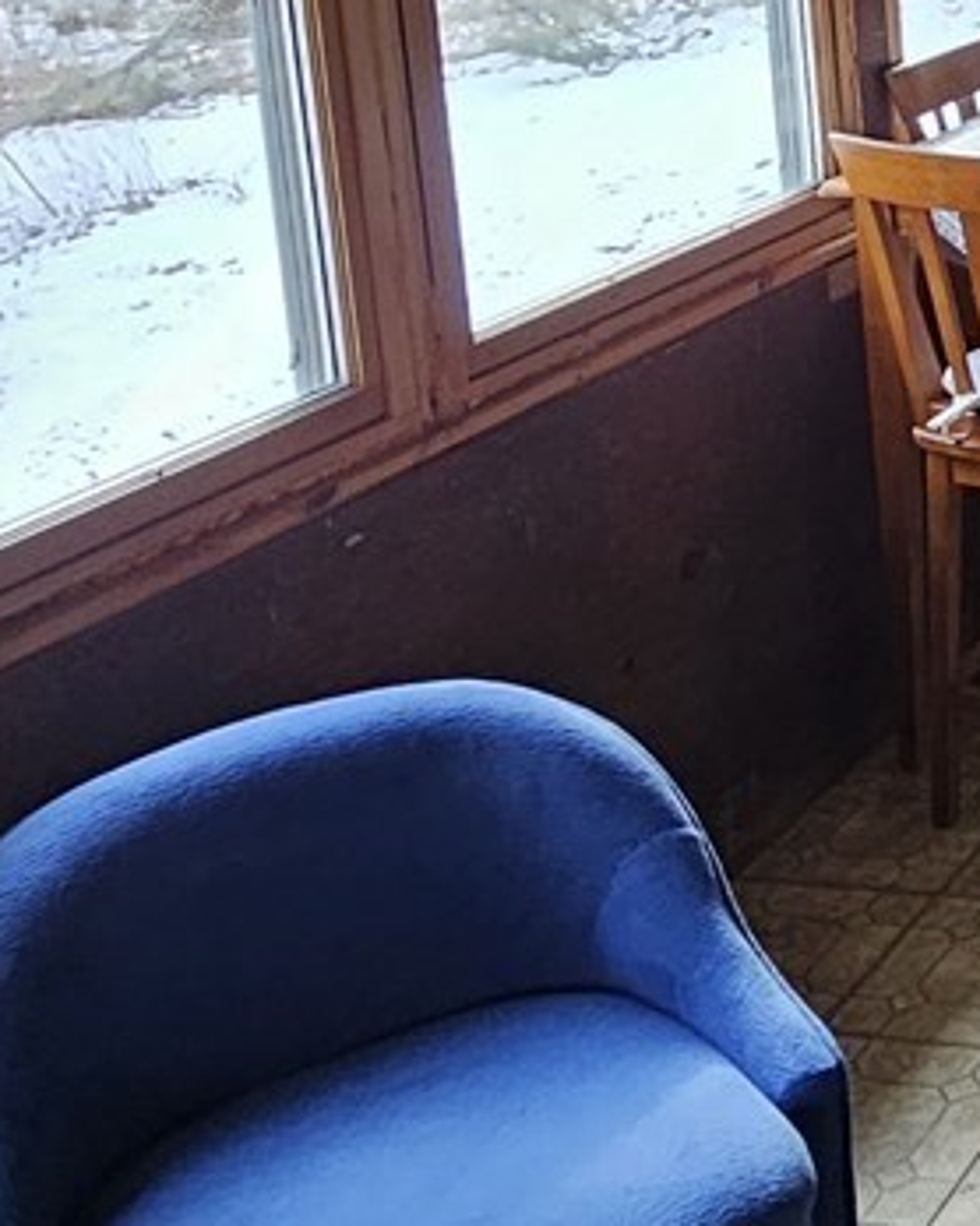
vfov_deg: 31.1
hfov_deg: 20.3
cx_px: 1710
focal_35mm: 56
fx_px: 2032
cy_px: -7
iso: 200
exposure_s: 1/60
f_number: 2.2
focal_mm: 2.2
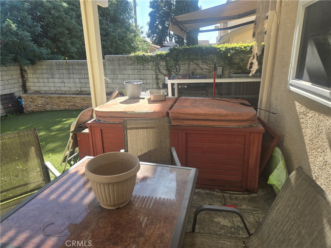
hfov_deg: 73.9
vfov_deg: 58.9
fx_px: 220
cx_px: 166
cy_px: 124
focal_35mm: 23
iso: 25
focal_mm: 5.4
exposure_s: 1/426
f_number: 1.8
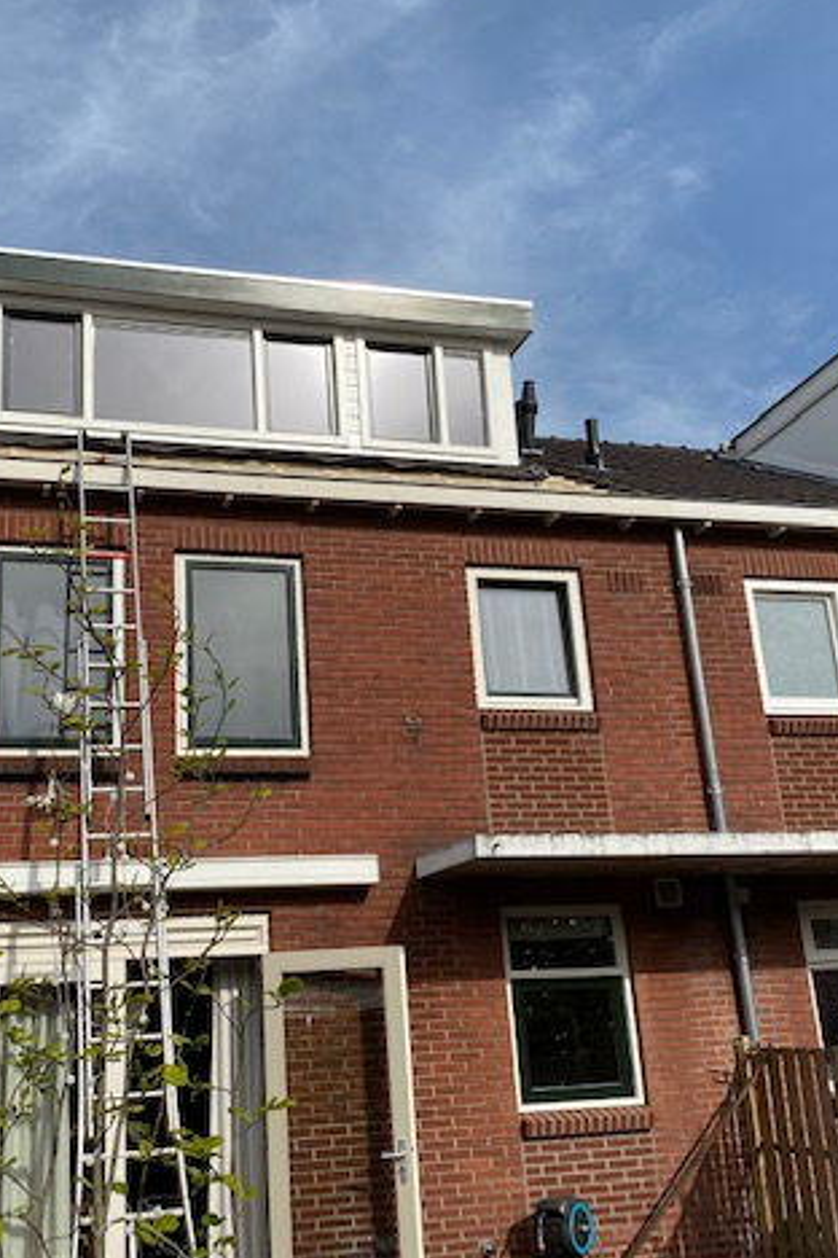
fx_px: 1292
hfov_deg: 35.7
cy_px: 634
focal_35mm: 37
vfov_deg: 51.9
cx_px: 314
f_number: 1.8
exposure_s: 1/3731
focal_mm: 4.25
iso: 32
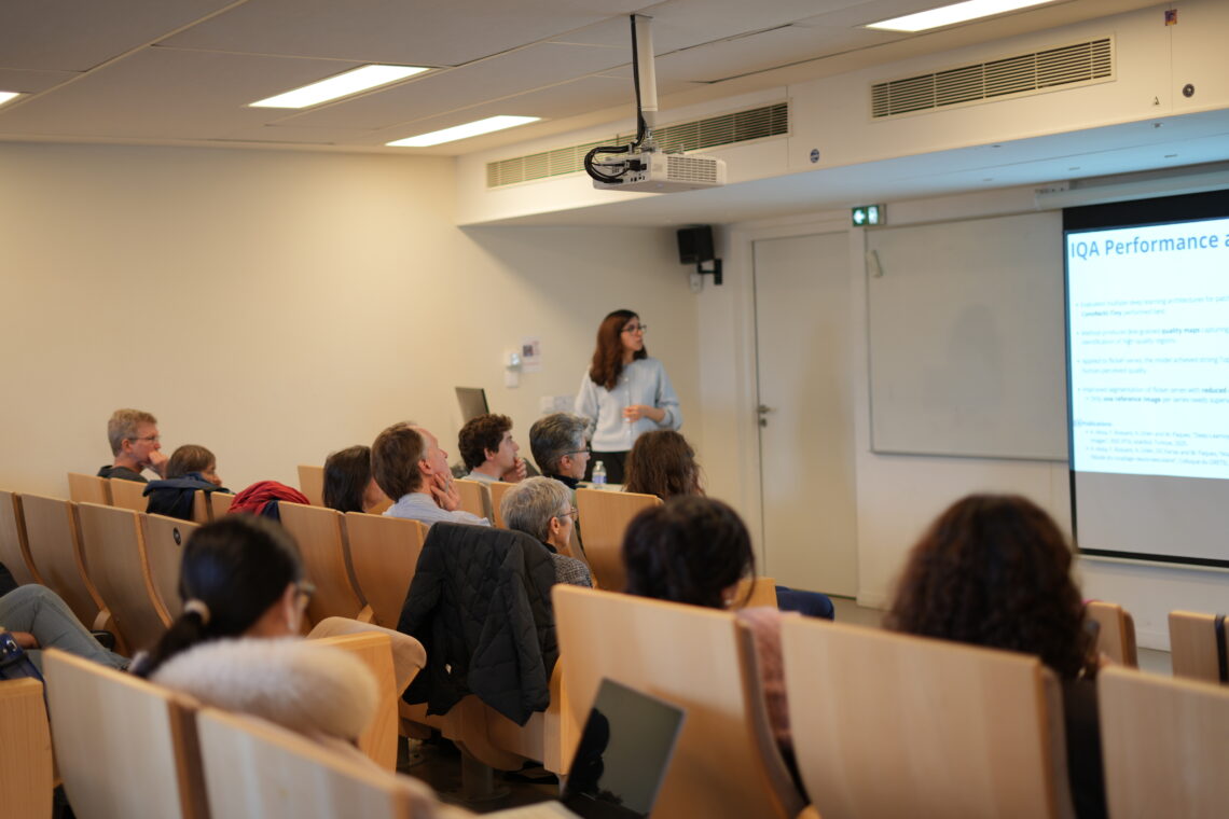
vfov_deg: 27.0
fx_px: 1707
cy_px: 410
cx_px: 614
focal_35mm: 50
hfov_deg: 39.6
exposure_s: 1/50
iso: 100
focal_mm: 50
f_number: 1.8
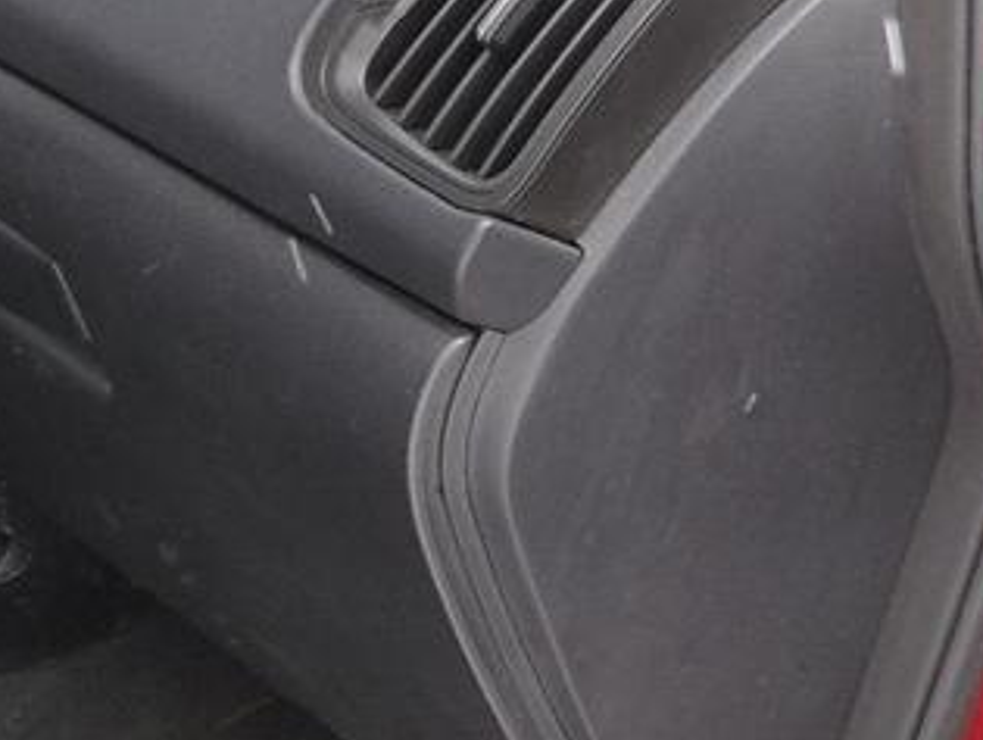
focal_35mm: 142
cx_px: -818
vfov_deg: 10.5
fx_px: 4037
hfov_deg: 12.6
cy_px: 219
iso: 100
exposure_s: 1/90
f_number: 3.5
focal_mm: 6.3
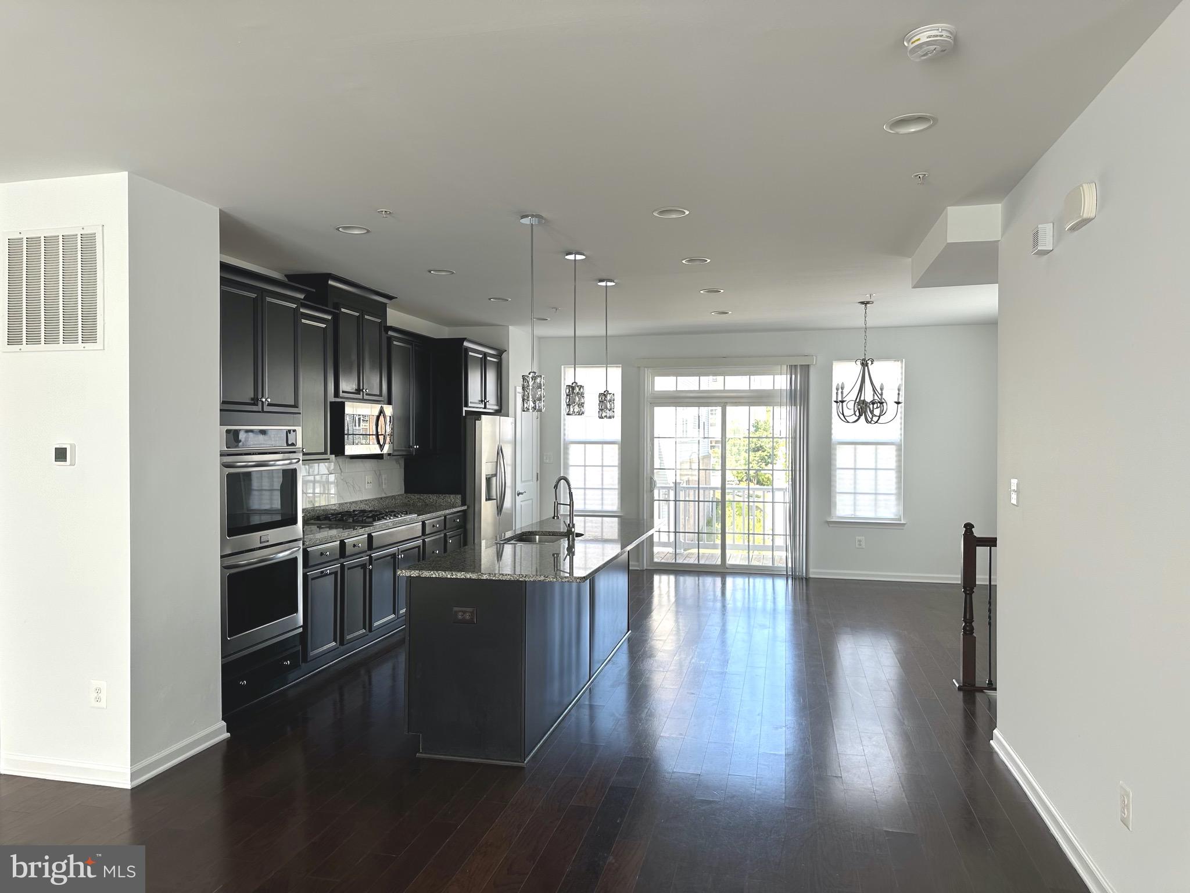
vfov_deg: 56.8
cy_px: 446
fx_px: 825
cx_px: 595
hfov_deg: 71.6
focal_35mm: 24
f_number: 1.78
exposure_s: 1/147
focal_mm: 6.86
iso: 64
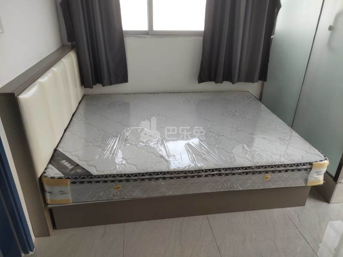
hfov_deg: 60.0
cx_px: 172
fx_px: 297
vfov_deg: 46.8
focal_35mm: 30
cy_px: 128
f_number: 1.8
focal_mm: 4.35
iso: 97
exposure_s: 1/100
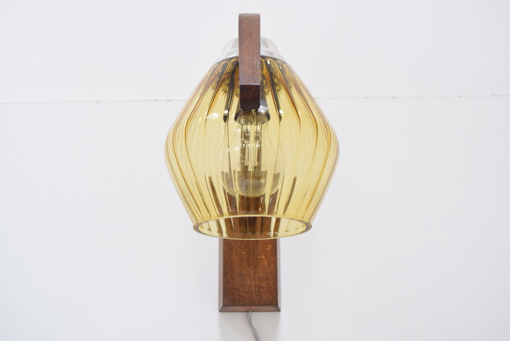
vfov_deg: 34.3
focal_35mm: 39
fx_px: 553
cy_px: 170
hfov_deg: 49.5
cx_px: 255
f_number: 5.6
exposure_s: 1/125
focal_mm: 26
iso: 1600
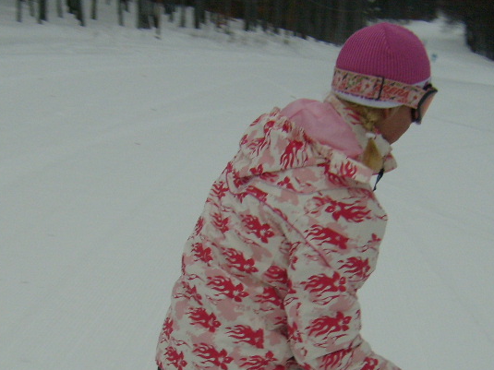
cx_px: 193
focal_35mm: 67
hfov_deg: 28.9
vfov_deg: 21.4
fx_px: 956
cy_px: 345
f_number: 7.1
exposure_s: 1/180
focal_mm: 5.8
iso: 80
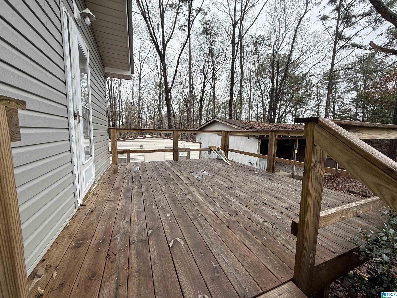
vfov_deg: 85.7
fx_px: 161
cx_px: 198
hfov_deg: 102.1
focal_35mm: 14
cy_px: 149
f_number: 2.2
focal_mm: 2.22
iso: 64
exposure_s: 1/510
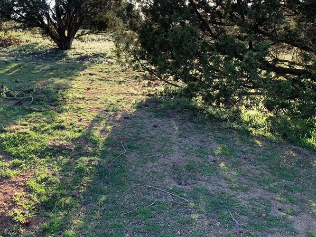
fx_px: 365
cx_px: 87
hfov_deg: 45.5
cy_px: 79
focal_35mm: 40
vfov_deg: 35.6
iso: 25
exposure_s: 1/348
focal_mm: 4.25
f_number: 1.8
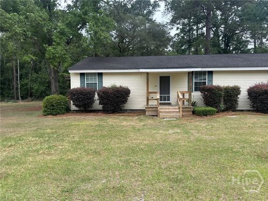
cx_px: 134
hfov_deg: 71.6
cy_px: 100
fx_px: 186
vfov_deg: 56.8
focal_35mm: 24
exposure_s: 1/724
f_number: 1.78
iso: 80
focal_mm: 6.86
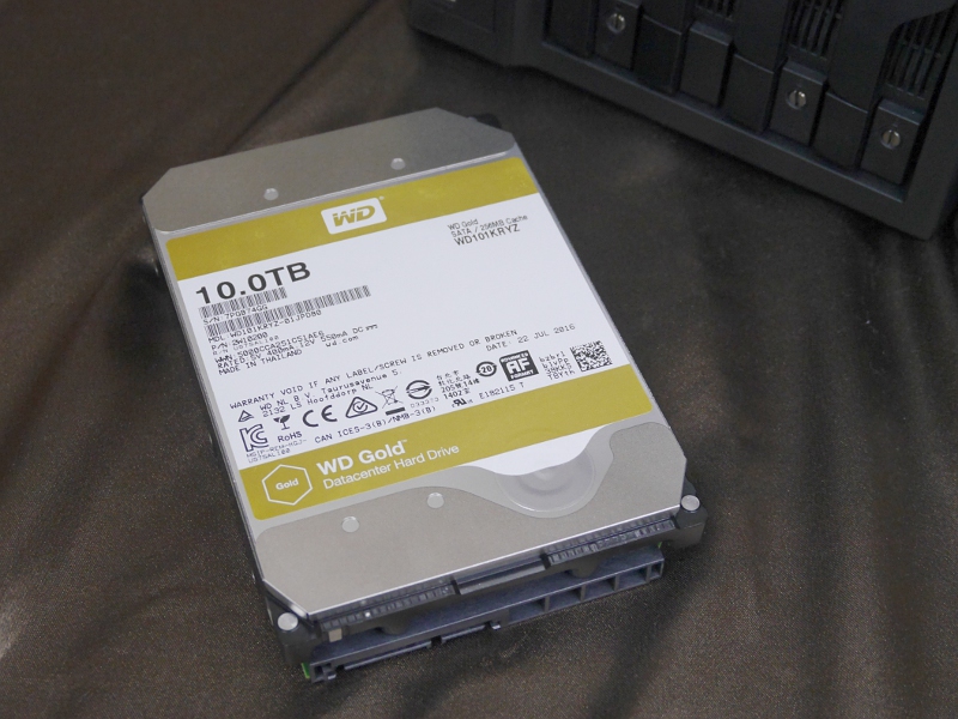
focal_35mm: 56
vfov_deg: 26.1
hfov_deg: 34.3
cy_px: 360
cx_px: 479
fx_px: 1550
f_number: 5.2
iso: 1000
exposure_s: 1/60
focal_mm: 28
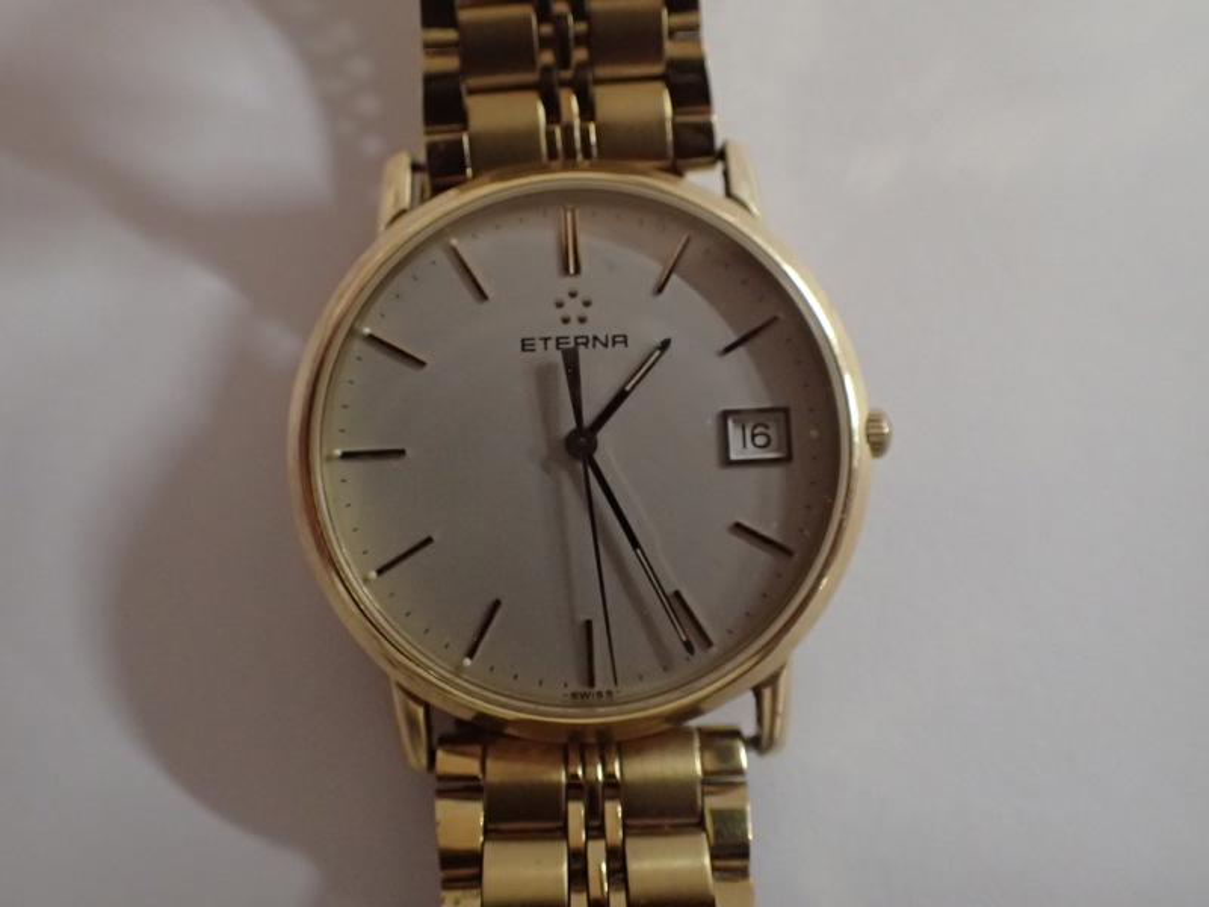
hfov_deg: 60.0
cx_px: 604
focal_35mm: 30
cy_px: 454
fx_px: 1048
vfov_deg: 46.8
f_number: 2.3
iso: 800
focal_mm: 5.5
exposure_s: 1/40
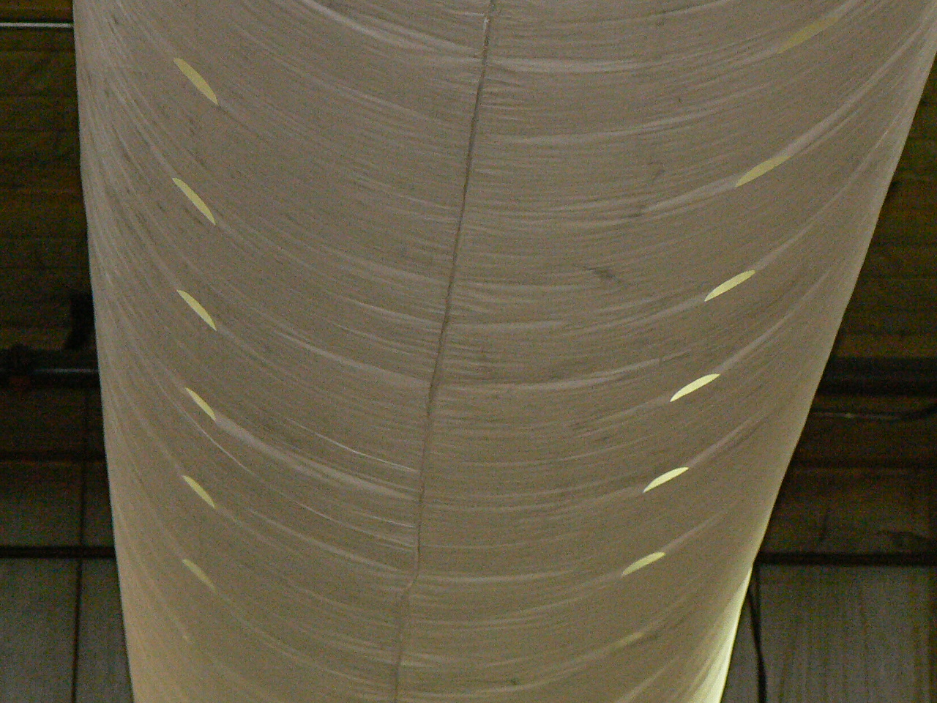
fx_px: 7606
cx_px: 468
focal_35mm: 281
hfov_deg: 7.0
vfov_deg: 5.3
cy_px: 352
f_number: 3.3
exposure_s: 1/30
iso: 400
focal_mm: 34.2
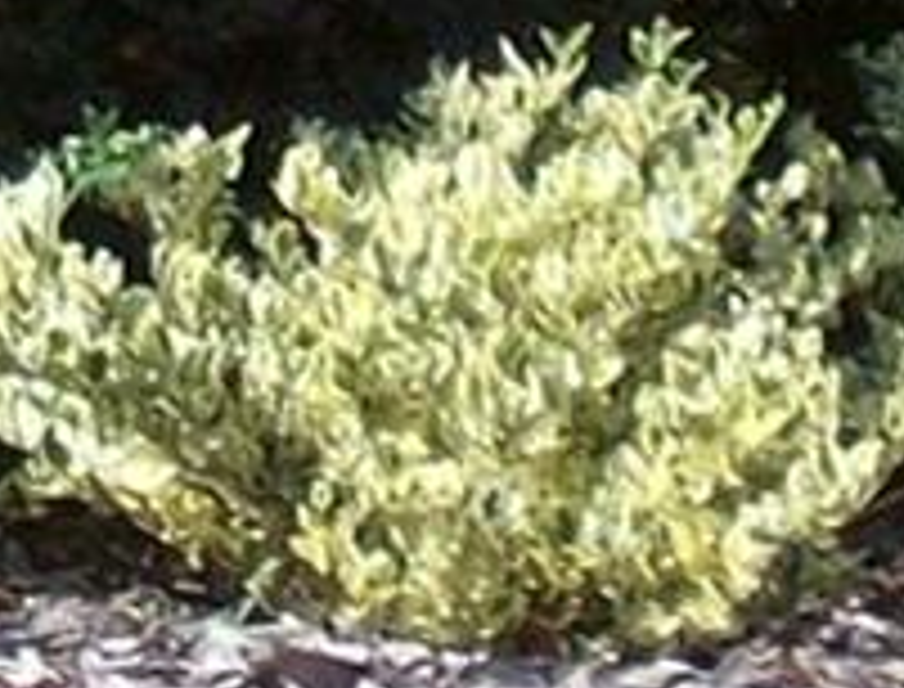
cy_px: -517
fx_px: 22291
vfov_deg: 1.8
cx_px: -196
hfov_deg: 2.3
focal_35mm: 849
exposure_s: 1/349
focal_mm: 18
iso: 100
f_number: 4.8
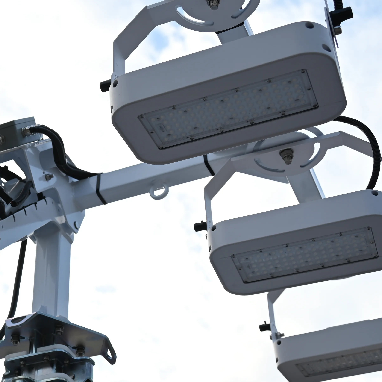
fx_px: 887
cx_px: 39
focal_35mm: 71
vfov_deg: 24.3
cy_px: 219
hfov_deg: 23.7
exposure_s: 1/250
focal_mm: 33.5
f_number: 4.8
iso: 100
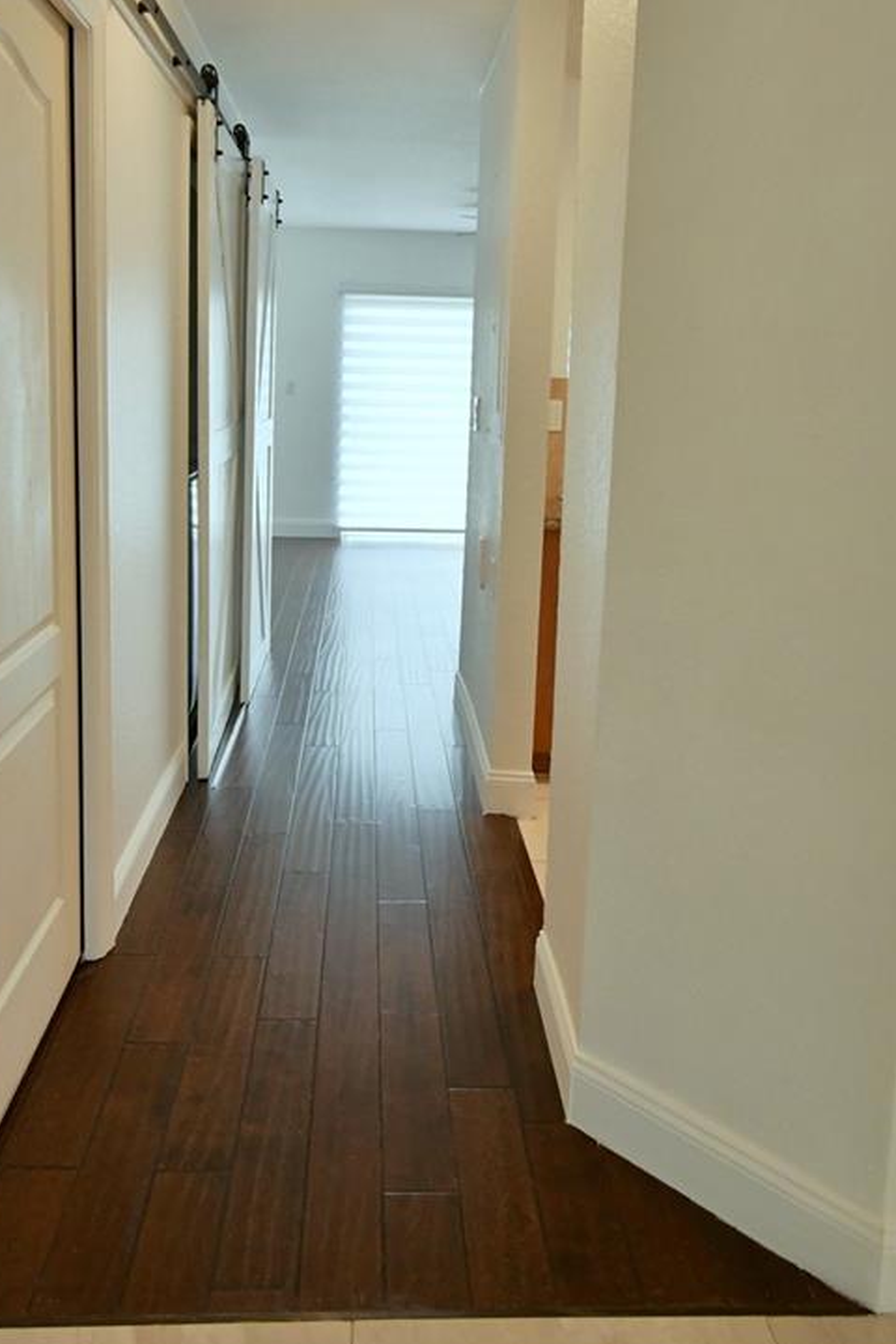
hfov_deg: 51.1
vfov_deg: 70.2
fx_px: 933
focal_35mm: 25
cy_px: 491
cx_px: 390
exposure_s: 1/125
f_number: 7.1
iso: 4000
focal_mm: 10
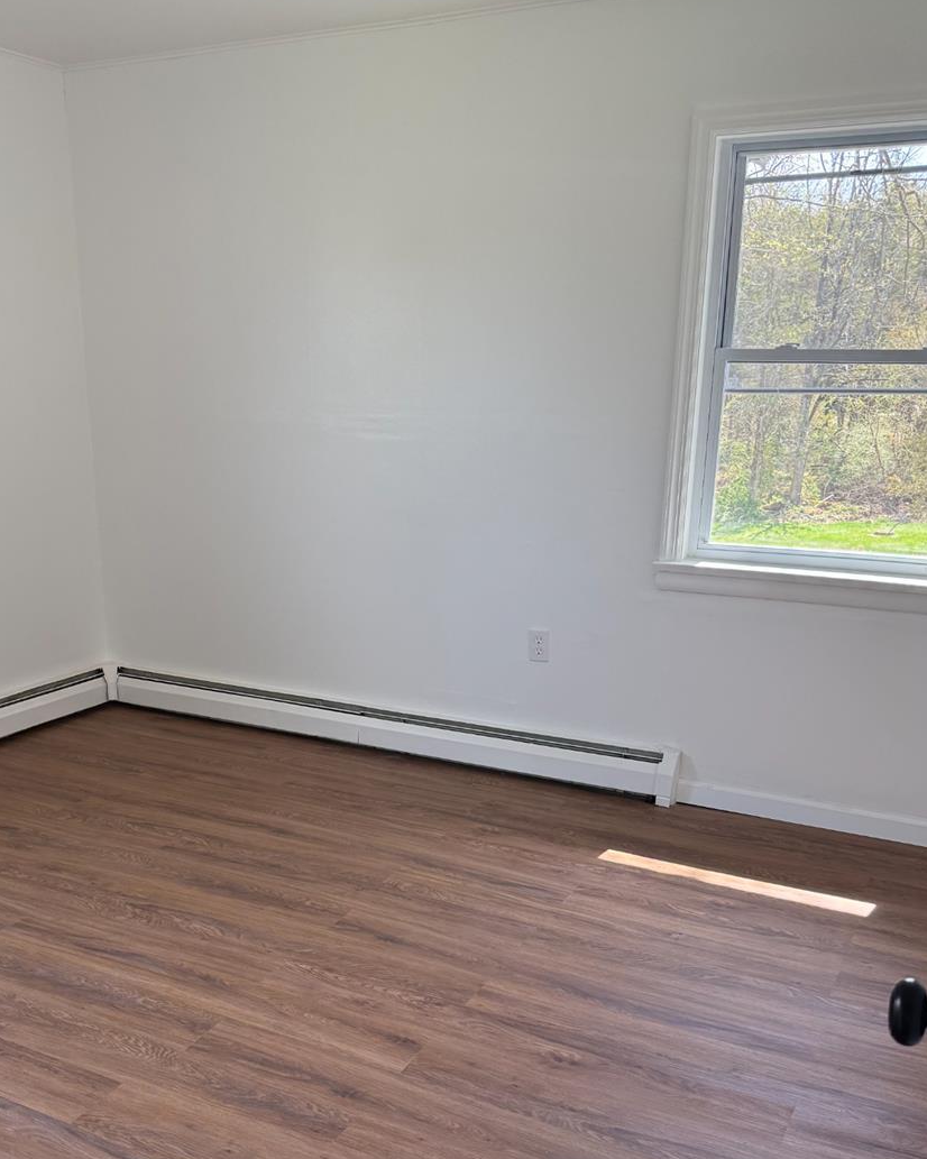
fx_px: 1166
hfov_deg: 43.3
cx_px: 412
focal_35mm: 34
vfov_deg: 52.2
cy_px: 735
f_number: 1.78
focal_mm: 6.76
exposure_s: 1/228
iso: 160
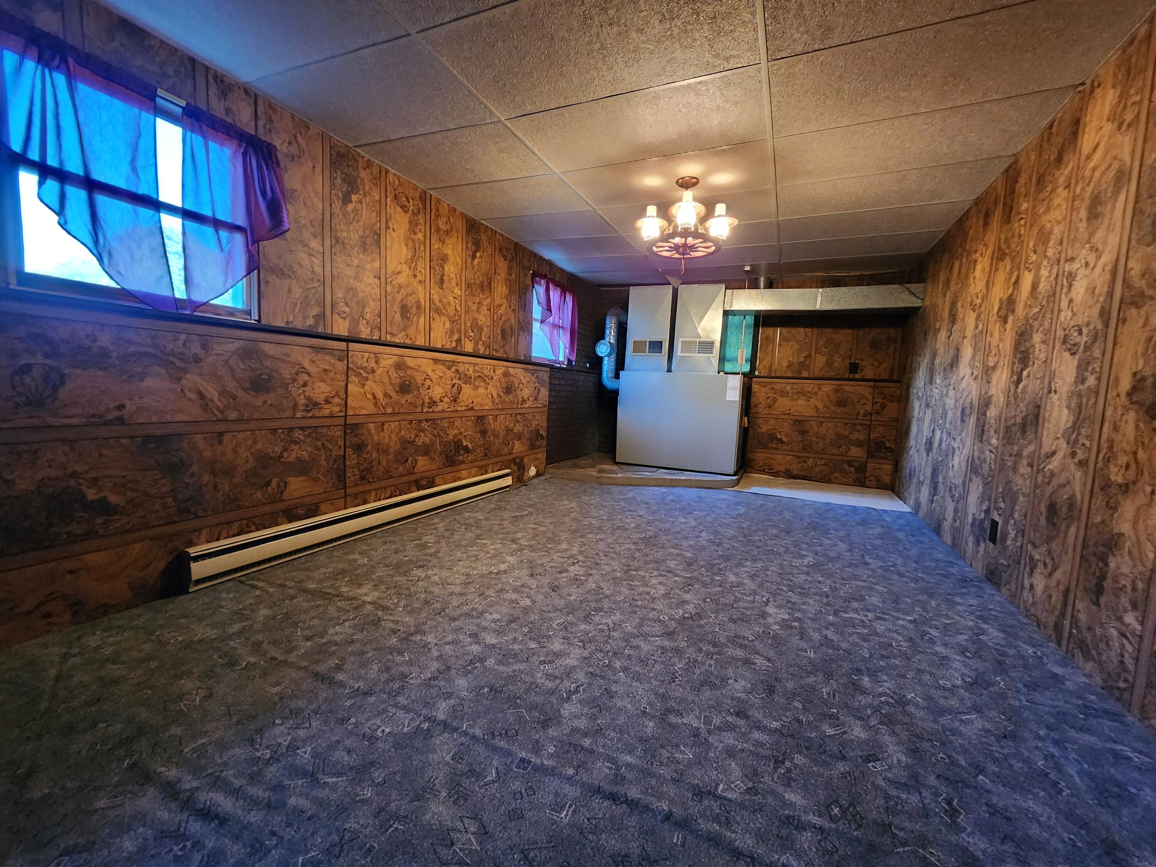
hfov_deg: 106.2
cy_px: 434
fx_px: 434
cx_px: 578
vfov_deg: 89.9
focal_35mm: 13
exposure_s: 1/24
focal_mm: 2.2
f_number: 2.2
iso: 800
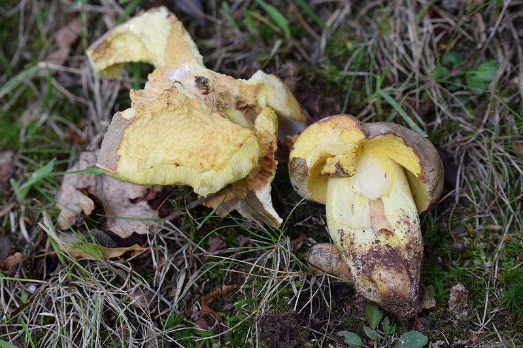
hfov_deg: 22.6
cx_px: 262
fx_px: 1307
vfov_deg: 15.2
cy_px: 174
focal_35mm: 90
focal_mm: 60
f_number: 6.3
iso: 400
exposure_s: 1/125
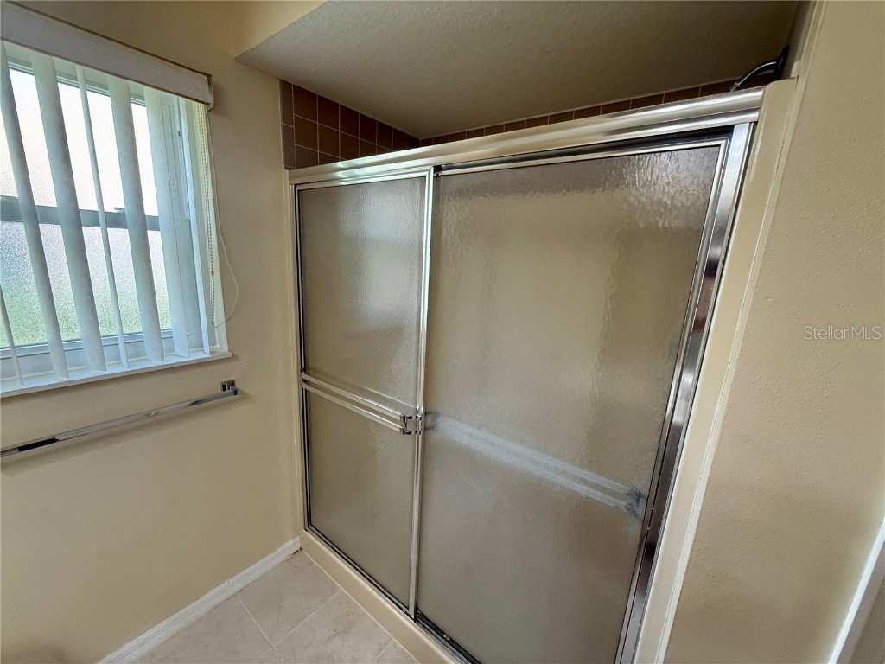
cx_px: 442
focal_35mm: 14
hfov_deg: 102.1
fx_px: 358
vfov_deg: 85.7
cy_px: 332
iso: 250
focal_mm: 2.22
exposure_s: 1/120
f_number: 2.2
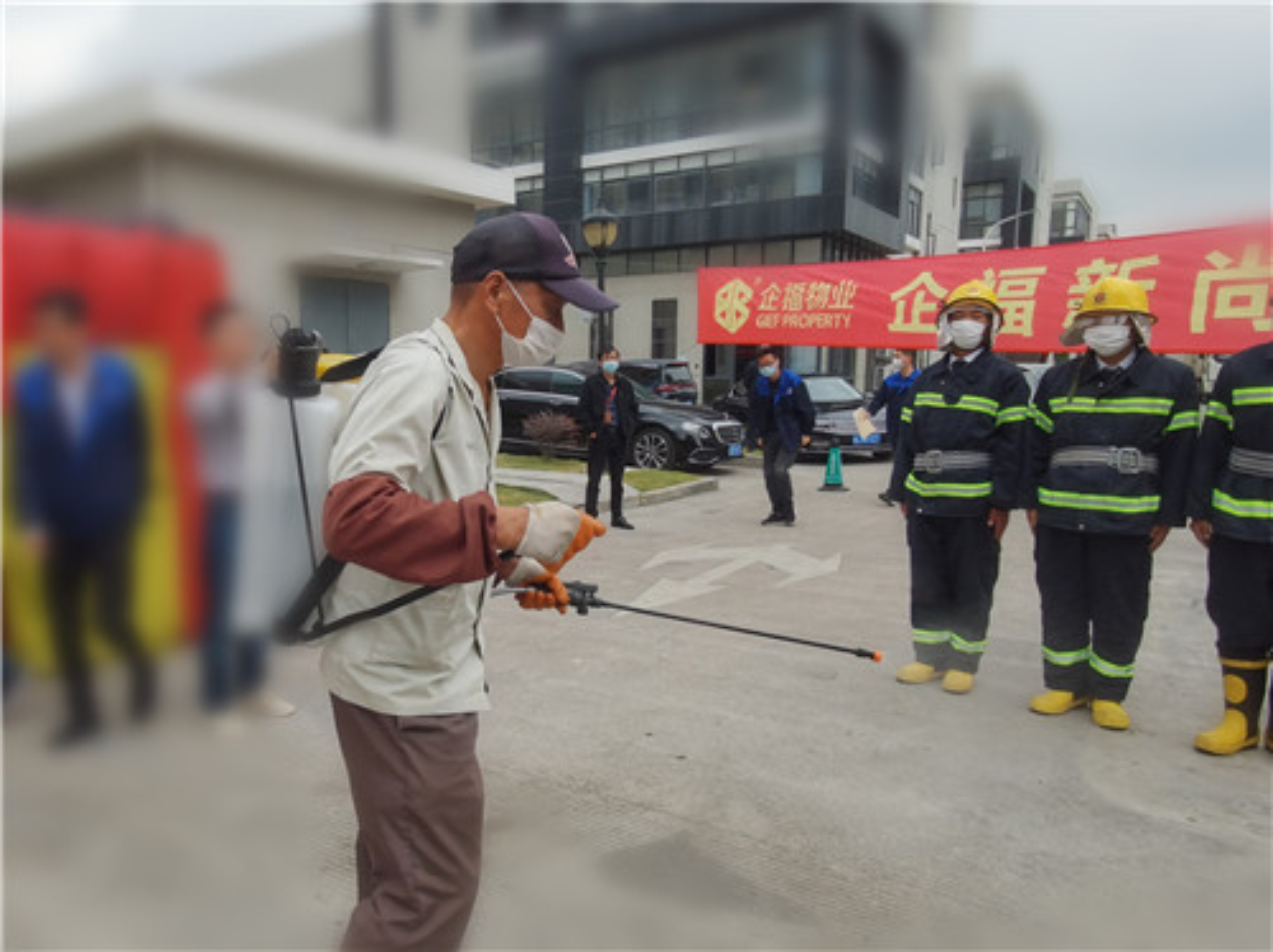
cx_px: 636
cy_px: 476
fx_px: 625
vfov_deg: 74.6
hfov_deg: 91.1
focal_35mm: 17
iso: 50
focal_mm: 2.26
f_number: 2.2
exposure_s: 1/493
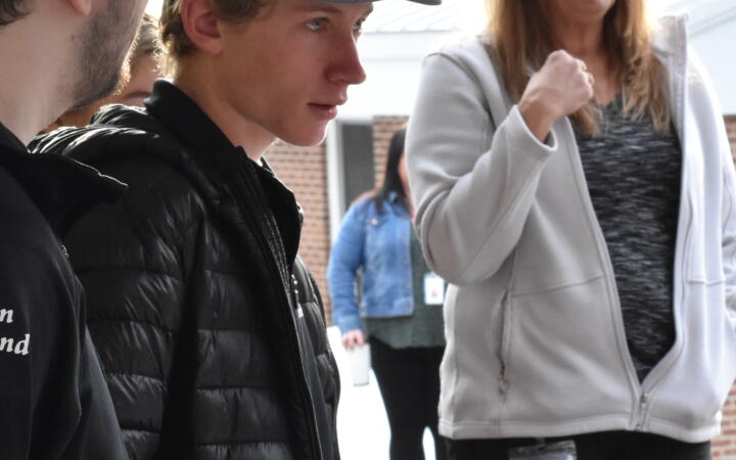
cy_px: 315
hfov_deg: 12.1
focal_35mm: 172
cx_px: 583
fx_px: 3450
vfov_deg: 7.6
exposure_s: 1/400
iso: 2500
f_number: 10
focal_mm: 50
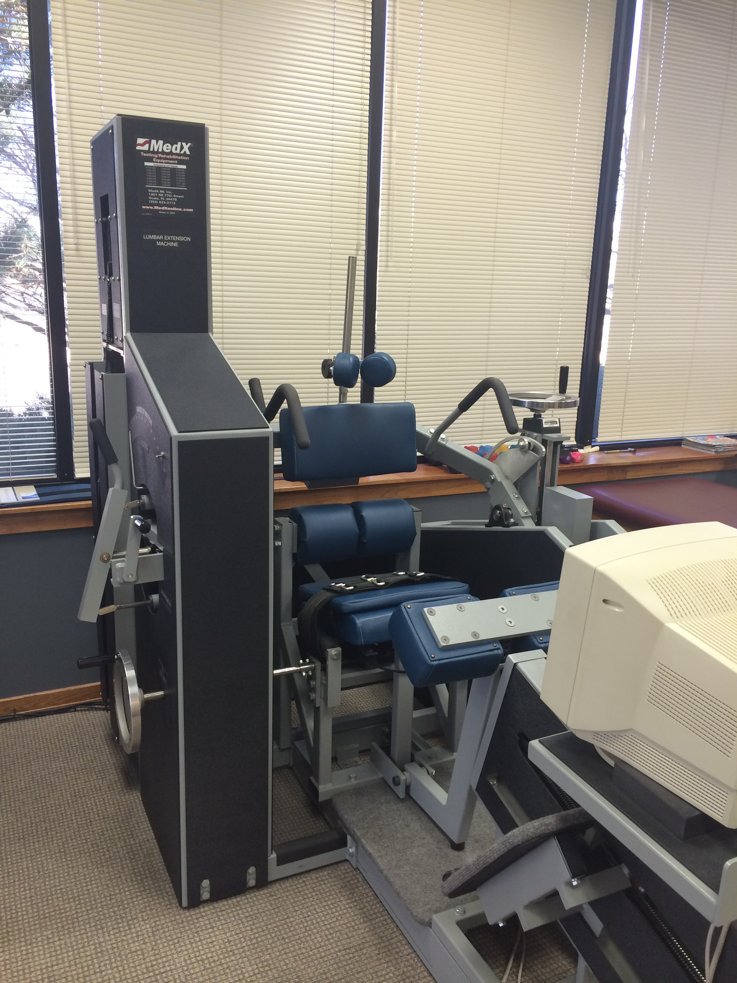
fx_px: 852
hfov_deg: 46.8
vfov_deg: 60.0
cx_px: 368
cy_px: 492
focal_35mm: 30
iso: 80
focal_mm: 4.12
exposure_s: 1/30
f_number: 2.2
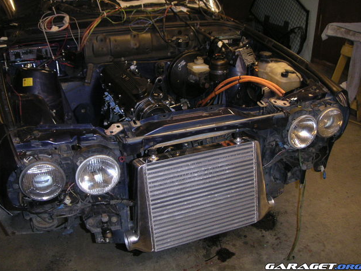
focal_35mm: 38
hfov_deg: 49.0
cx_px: 179
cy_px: 133
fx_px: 396
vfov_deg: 37.7
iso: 160
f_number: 2.8
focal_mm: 5.7
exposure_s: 1/45
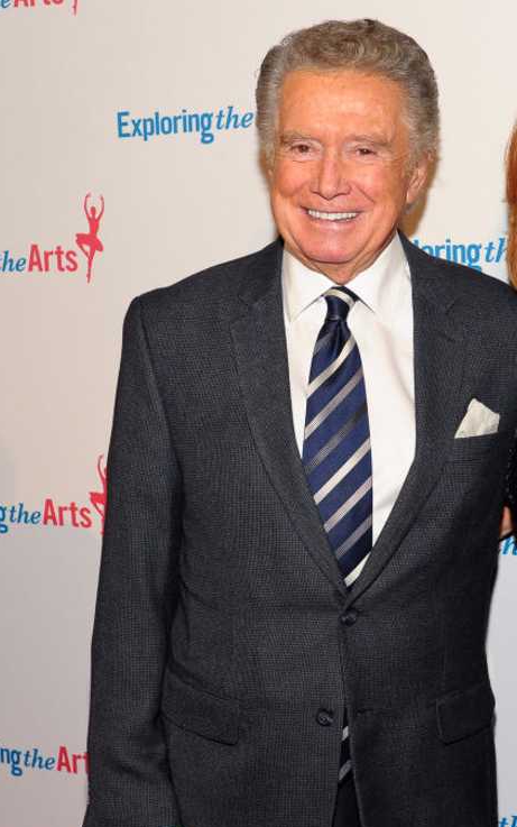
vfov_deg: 31.5
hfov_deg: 19.8
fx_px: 1464
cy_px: 417
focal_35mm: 65
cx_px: 427
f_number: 8
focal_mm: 42
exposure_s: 1/250
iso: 800
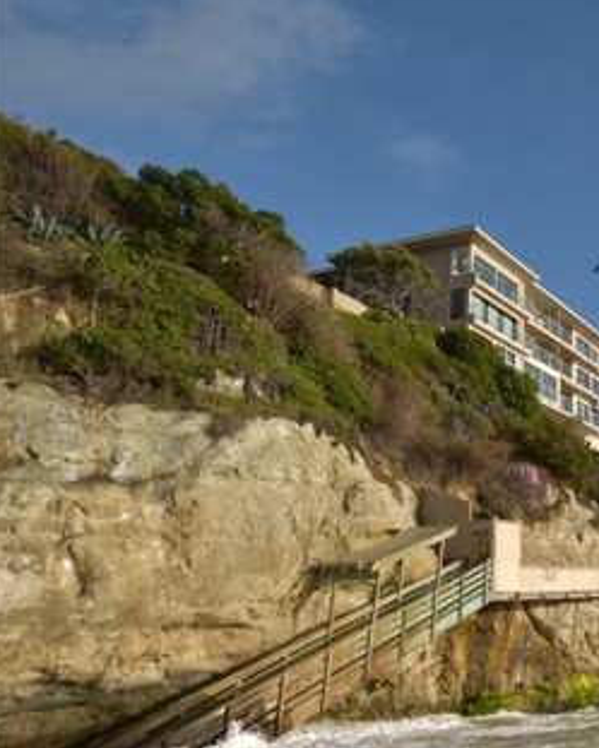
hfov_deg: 35.8
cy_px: 456
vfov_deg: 59.8
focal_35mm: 29
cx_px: 758
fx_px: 642
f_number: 3.5
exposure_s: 1/4000
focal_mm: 10
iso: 250
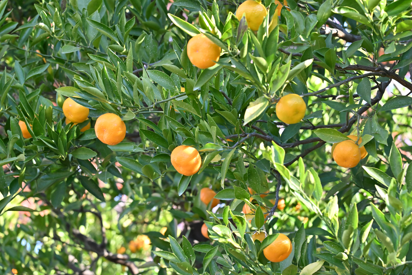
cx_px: 206
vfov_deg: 11.4
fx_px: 1373
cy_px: 138
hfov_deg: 17.1
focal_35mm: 120
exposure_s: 1/1000
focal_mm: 120
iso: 7200
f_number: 8
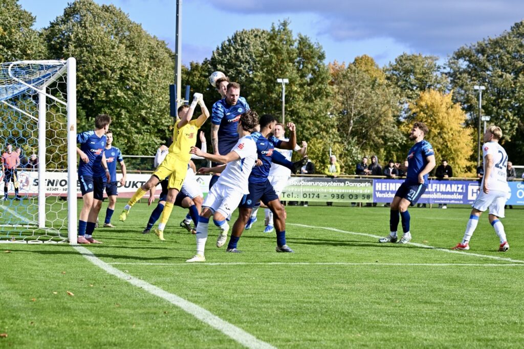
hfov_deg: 19.5
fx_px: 1528
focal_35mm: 105
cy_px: 174
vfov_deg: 13.0
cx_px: 262
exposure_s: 1/1600
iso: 450
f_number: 6.3
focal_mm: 105
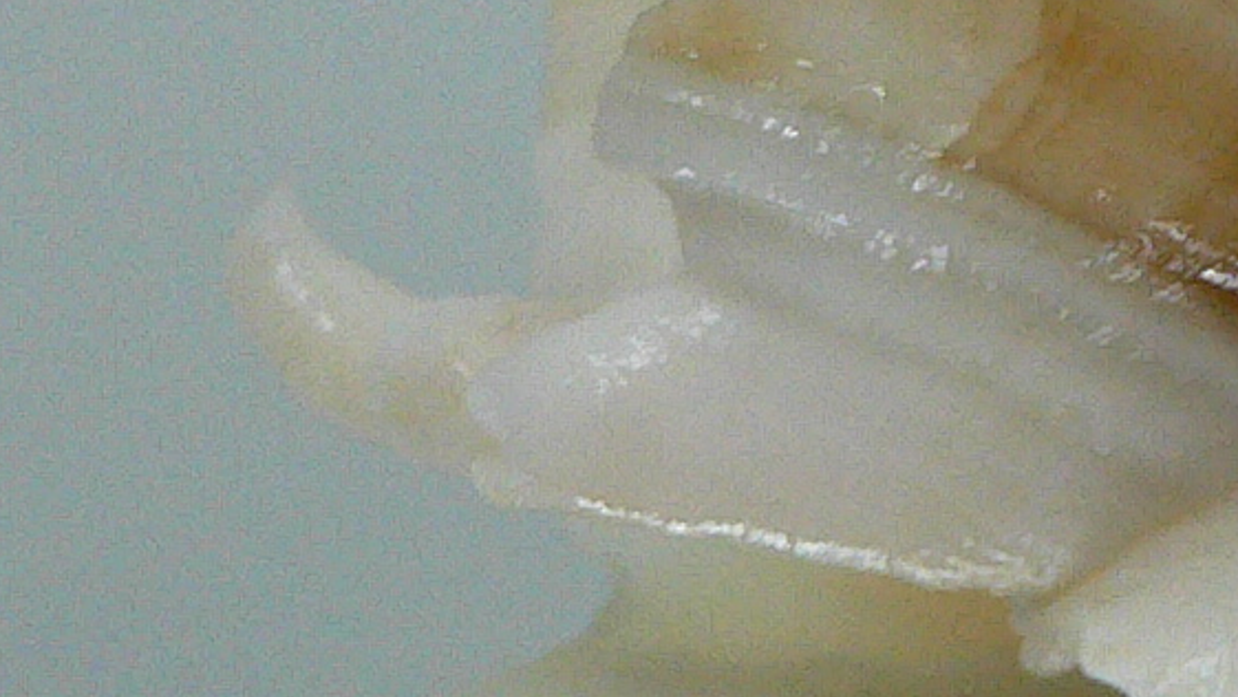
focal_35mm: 137
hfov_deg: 14.7
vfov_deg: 8.8
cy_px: 141
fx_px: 4499
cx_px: 1772
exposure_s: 1/60
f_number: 2.8
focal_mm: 4.6
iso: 200
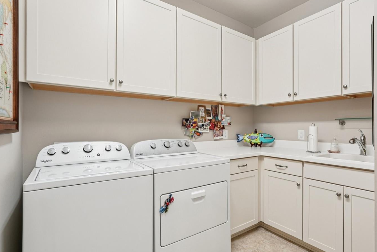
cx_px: 203
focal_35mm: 19
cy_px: 124
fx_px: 199
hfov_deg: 86.7
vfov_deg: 64.6
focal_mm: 16
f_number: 8
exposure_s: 1/13
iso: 400
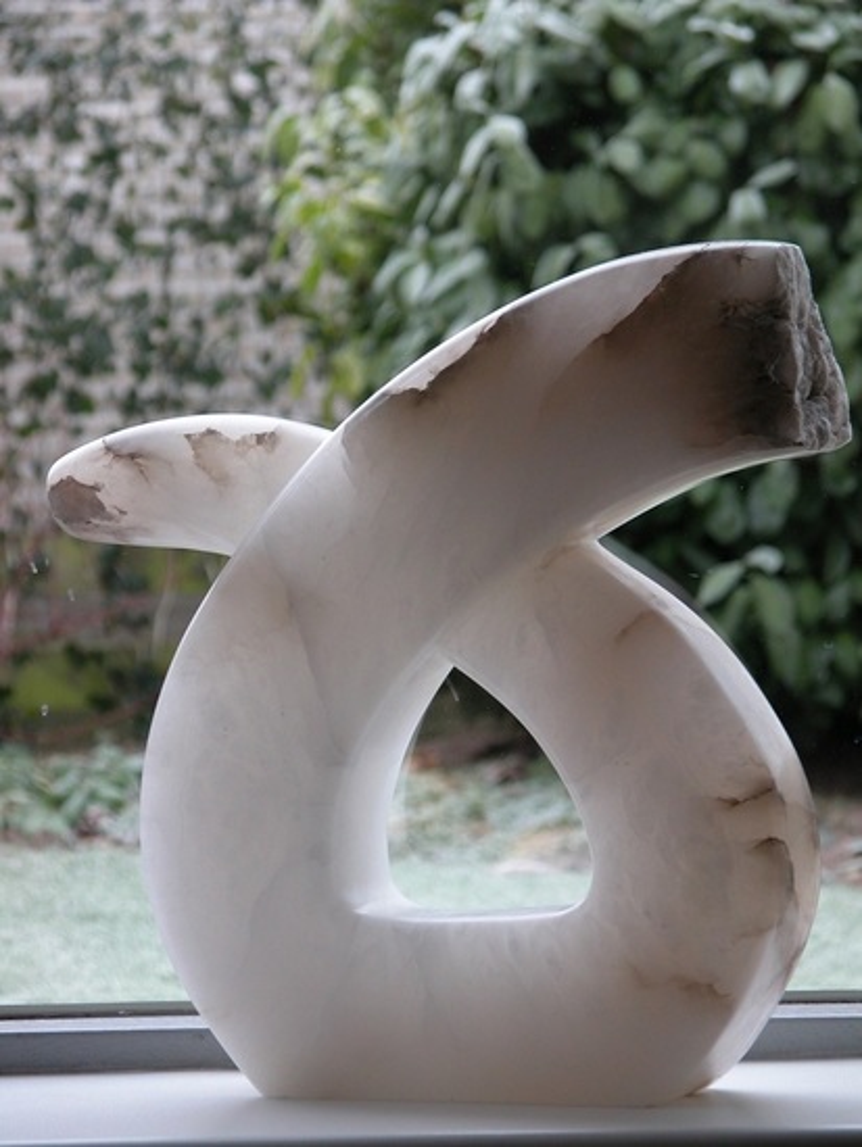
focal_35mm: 173
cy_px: 574
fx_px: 5740
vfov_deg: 11.4
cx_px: 431
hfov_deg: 8.6
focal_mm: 44.7
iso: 100
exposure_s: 1/27.5
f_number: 4
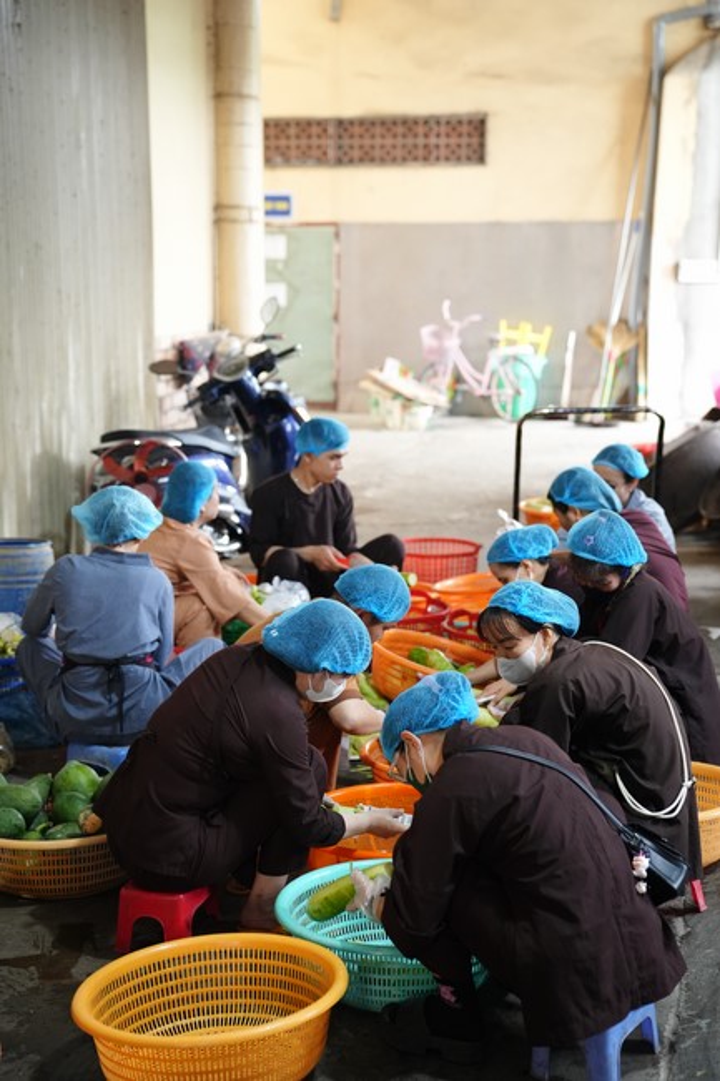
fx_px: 1741
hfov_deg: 23.4
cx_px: 360
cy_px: 540
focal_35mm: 58
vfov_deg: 34.5
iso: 3200
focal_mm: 58
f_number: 2.8
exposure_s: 1/100
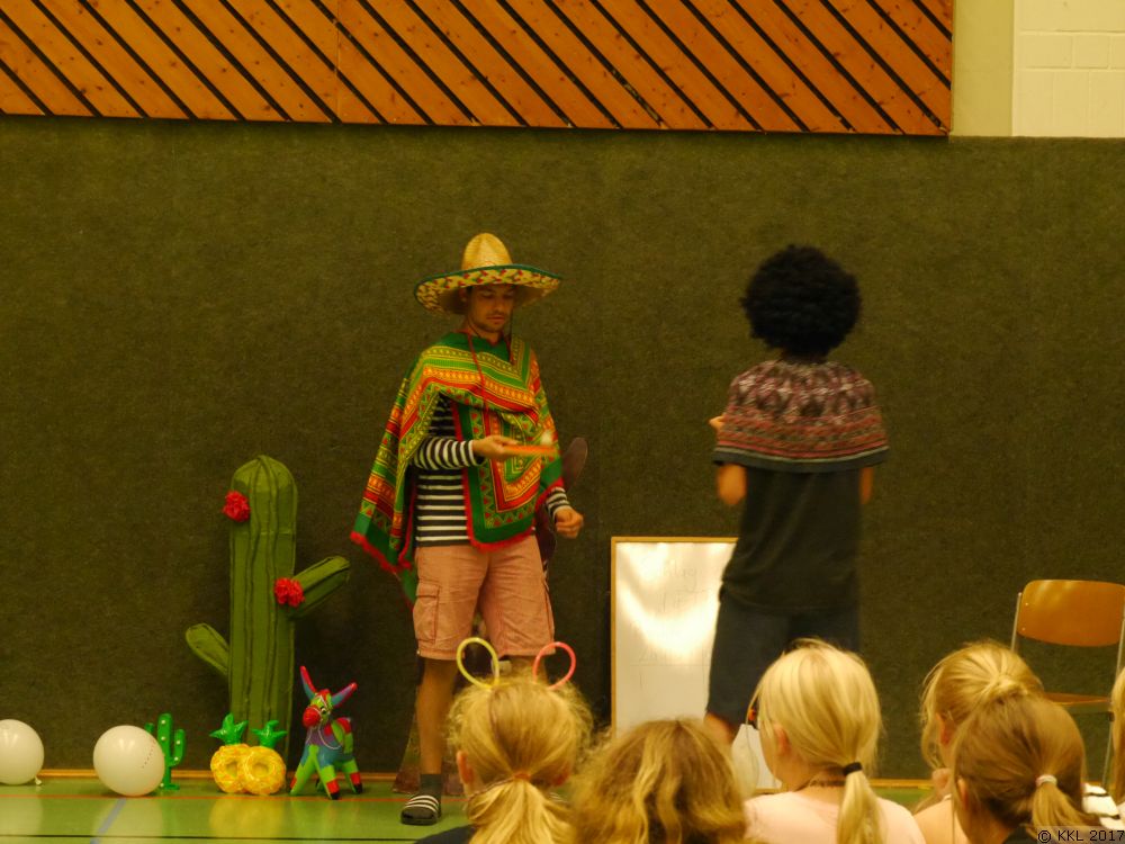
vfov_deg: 13.5
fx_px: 3575
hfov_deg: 17.9
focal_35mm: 110
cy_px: 422
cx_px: 562
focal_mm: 55
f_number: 8
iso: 3200
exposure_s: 1/25
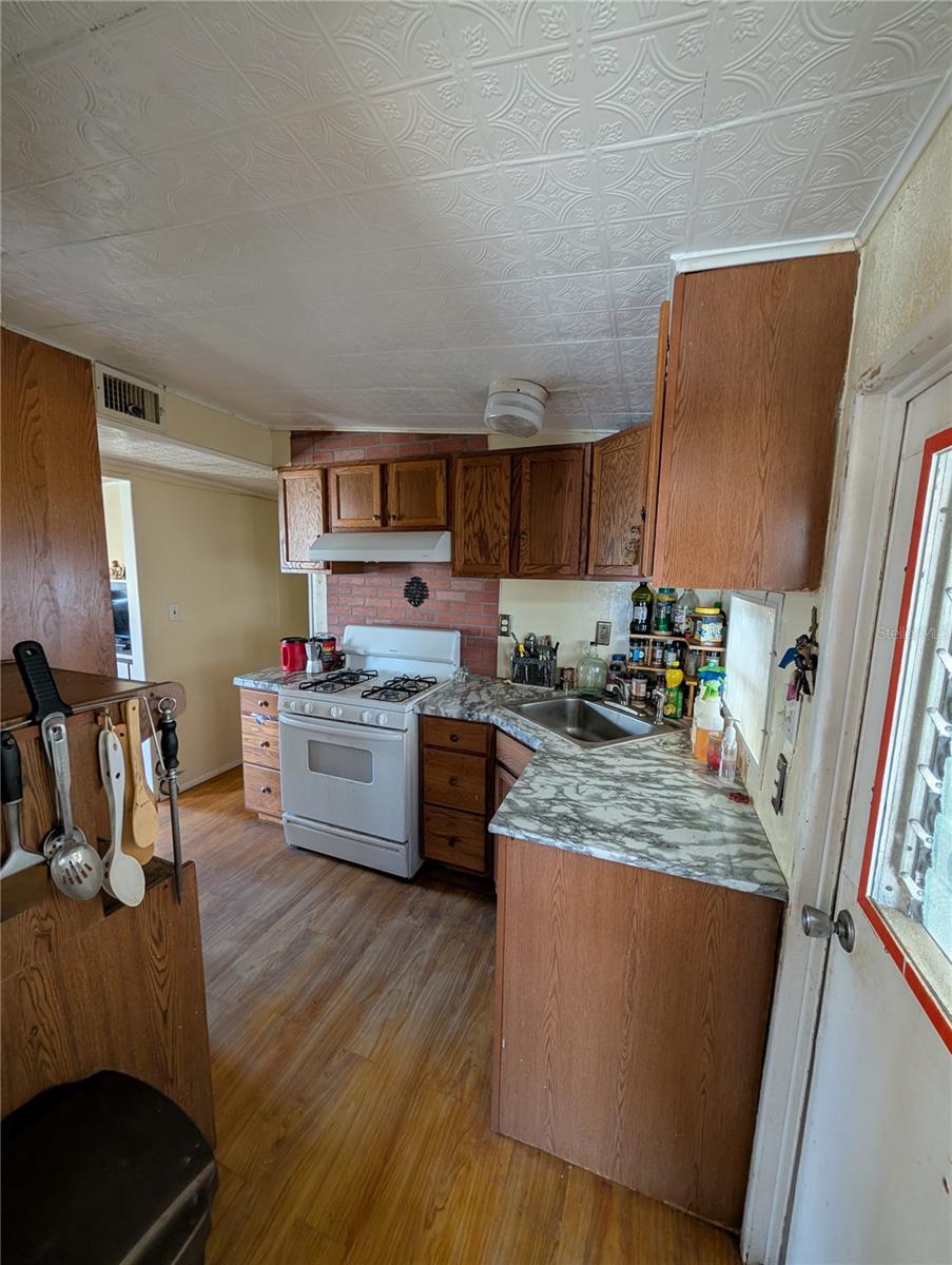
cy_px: 632
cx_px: 476
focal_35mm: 12
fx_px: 439
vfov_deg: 110.5
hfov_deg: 94.6
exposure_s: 1/23.8
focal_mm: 2.02
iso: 108
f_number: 1.7
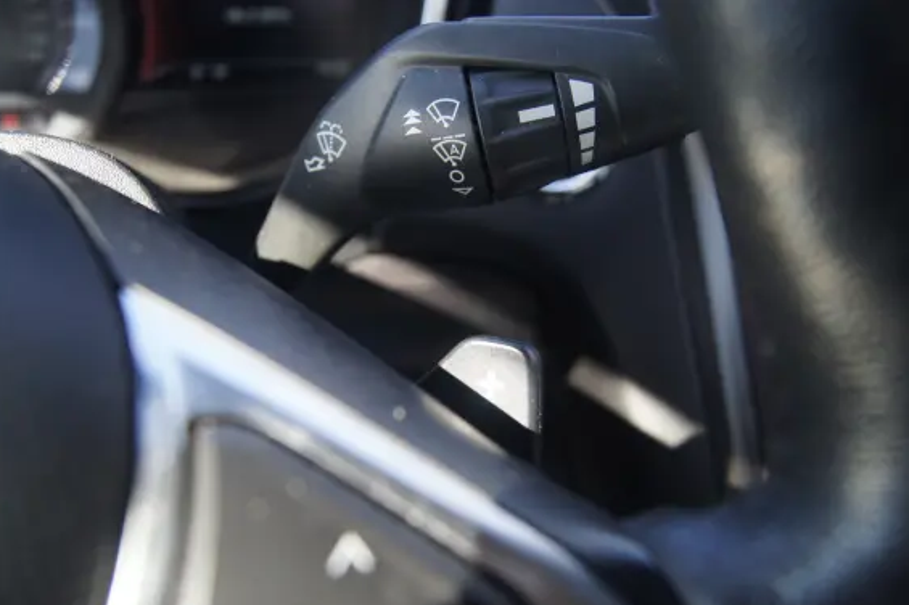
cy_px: 341
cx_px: 426
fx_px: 858
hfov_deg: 55.8
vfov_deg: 38.8
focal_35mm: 34
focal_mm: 20
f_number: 4.5
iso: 100
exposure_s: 1/50
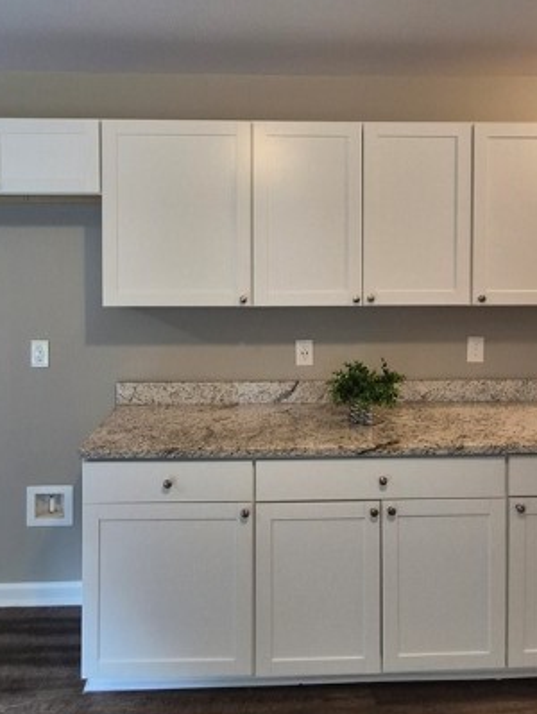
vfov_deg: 68.7
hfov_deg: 55.0
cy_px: 286
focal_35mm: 25
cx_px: 265
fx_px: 516
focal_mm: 1.74
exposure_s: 1/60
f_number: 2.2
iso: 250
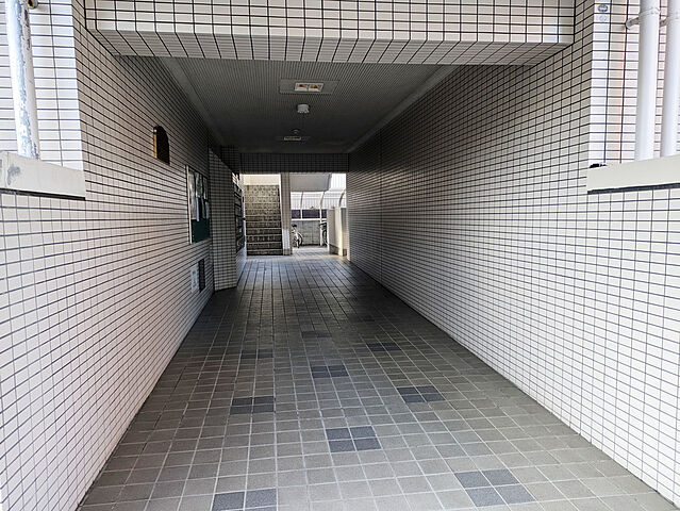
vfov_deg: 54.9
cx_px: 340
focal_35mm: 25
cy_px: 256
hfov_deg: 69.4
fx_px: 491
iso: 43
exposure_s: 1/50
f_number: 1.89
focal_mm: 5.43
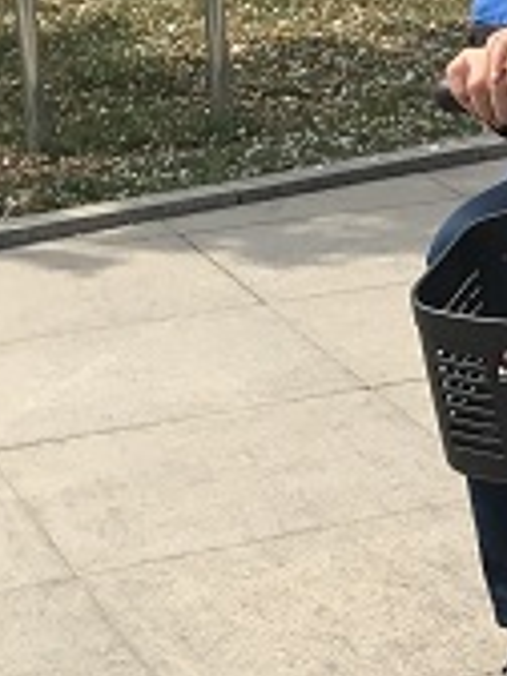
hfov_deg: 10.4
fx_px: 2597
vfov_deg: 14.8
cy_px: 274
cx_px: 950
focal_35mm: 133
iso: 20
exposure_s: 1/2083
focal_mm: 3.99
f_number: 1.8
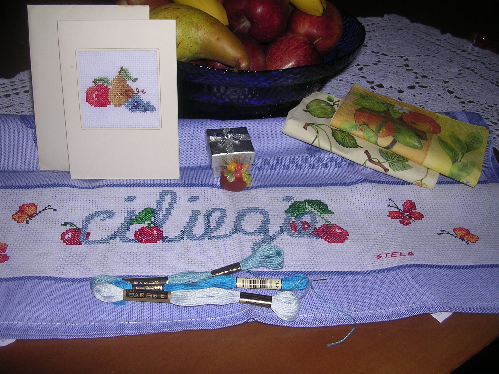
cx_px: 250
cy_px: 187
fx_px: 548
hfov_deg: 49.0
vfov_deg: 37.7
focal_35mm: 38
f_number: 2.8
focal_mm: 5.8
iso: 100
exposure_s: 1/60.1
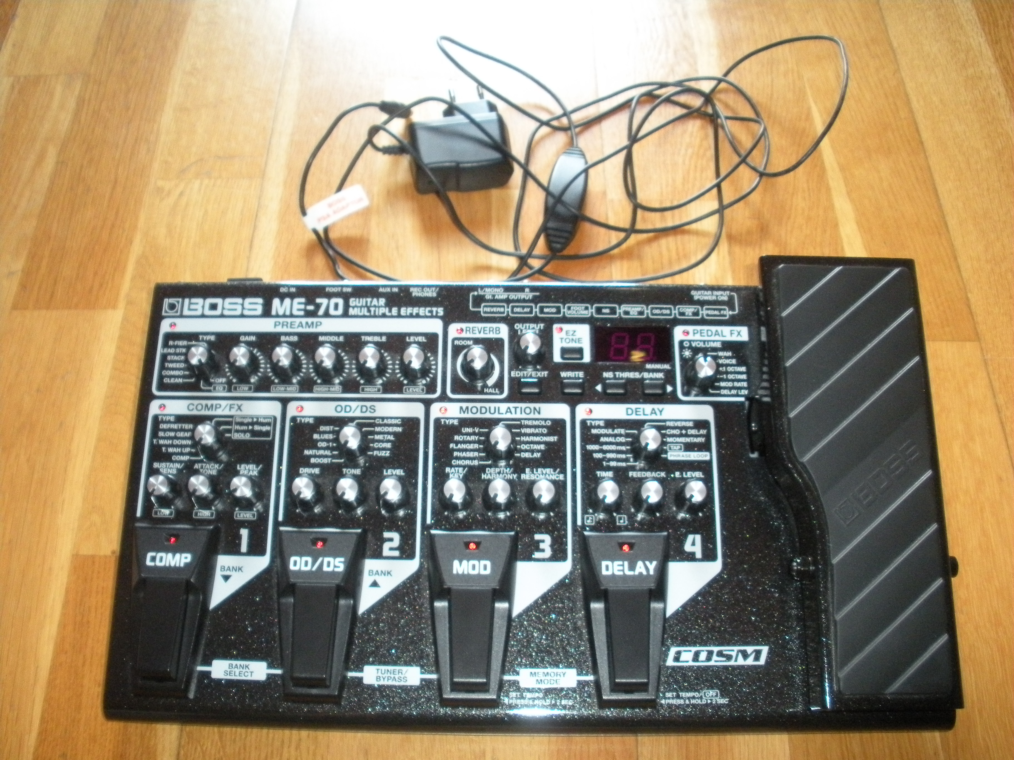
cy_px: 380
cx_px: 507
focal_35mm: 35
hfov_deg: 52.6
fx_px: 1025
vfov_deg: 40.7
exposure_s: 1/30
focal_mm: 6.3
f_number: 3.5
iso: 400
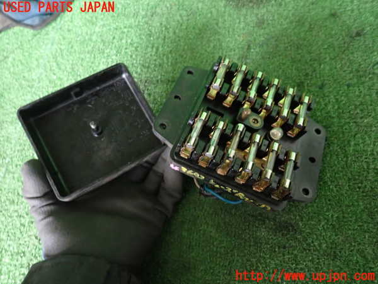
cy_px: 142
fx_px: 273
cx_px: 189
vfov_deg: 54.9
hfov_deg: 69.4
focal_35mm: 25
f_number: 2
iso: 500
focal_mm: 4.5
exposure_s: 1/30
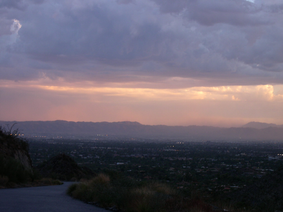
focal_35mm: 77
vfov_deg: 19.1
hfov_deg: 25.3
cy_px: 106
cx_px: 142
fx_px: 630
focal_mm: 16.3
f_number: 4
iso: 100
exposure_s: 1/38.4
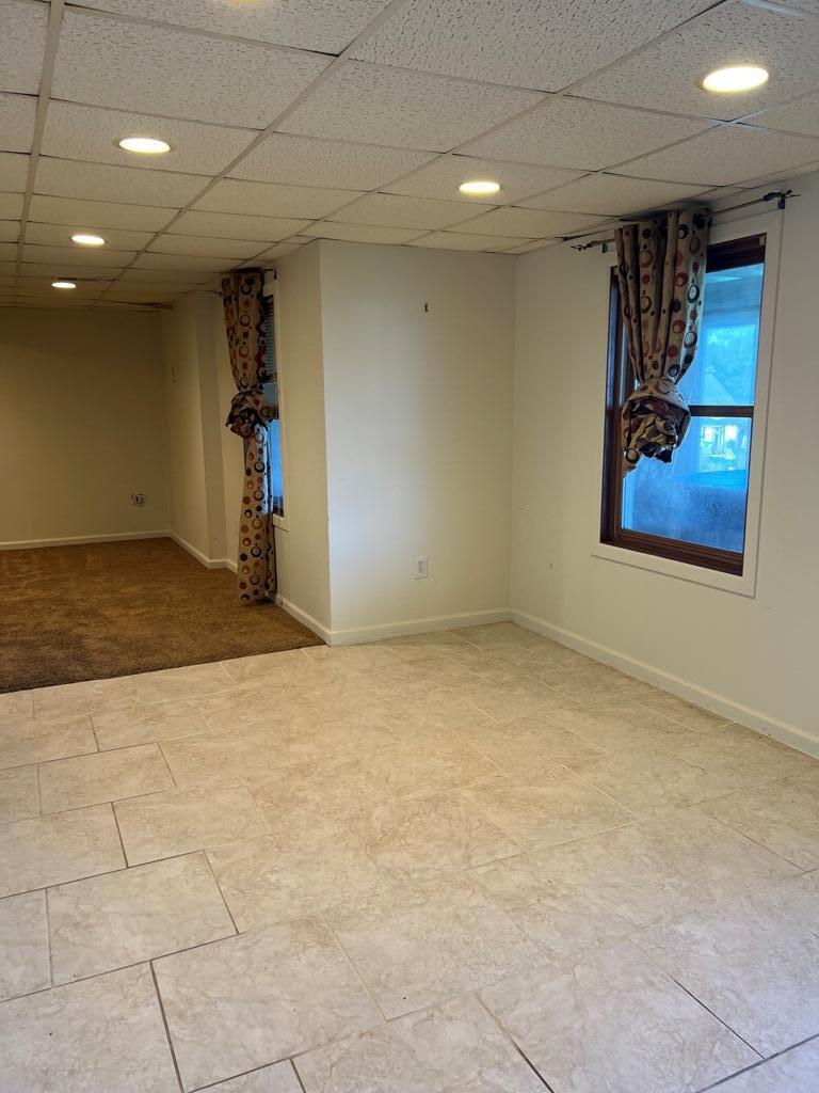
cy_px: 546
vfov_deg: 67.3
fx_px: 820
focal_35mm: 26
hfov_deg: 53.1
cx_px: 410
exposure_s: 1/60
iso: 80
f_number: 1.5
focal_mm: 5.7
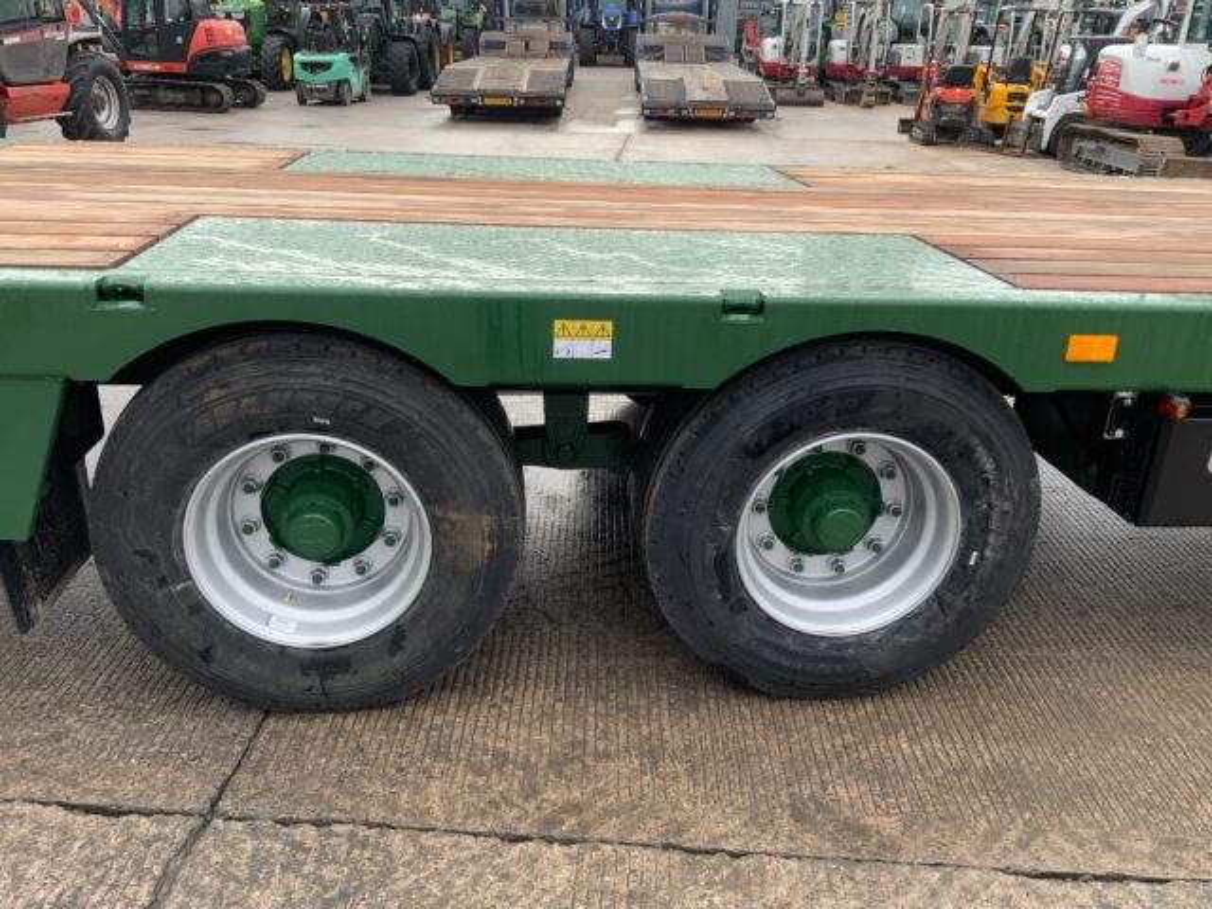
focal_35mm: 29
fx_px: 1015
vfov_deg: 48.2
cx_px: 606
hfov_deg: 61.7
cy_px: 454
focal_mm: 3
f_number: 1.8
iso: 25
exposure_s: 1/122
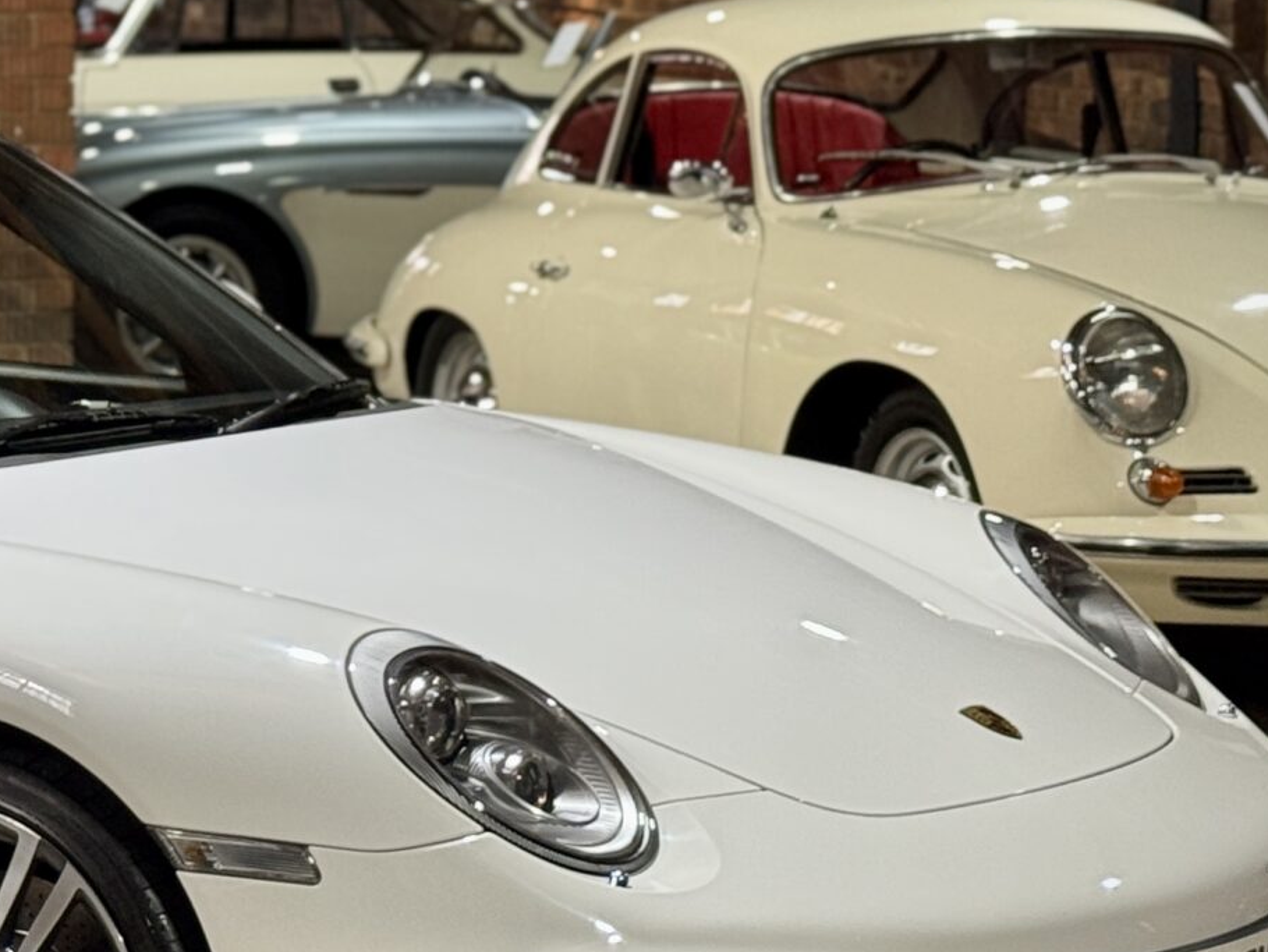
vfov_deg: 11.0
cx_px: -163
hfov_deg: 14.2
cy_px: 318
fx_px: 4946
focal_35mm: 135
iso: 125
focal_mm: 6.76
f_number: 1.78
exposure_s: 1/50
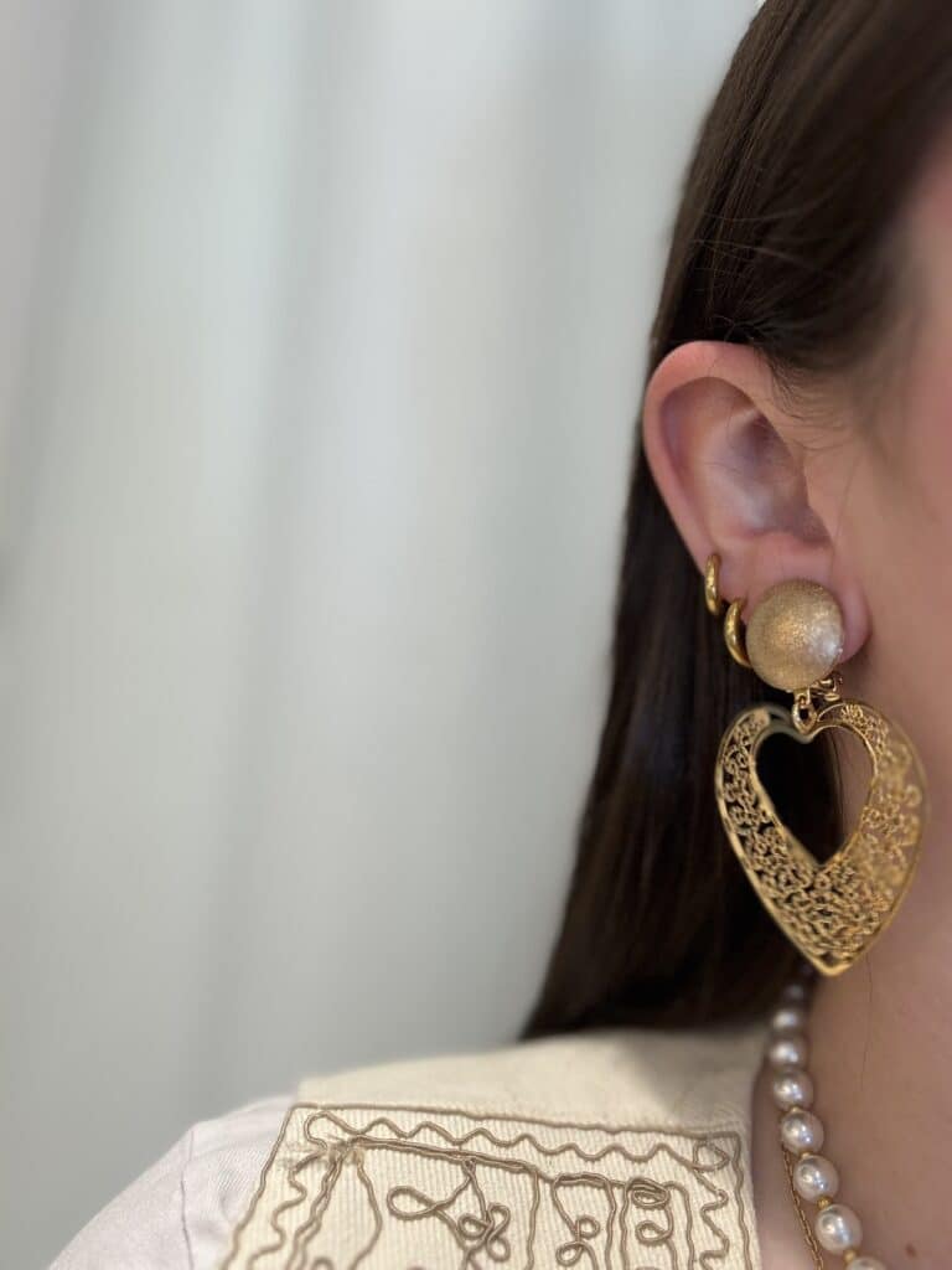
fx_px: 1100
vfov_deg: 60.0
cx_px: 476
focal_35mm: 30
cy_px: 635
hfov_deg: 46.8
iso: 50
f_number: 1.9
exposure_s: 1/100
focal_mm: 2.69
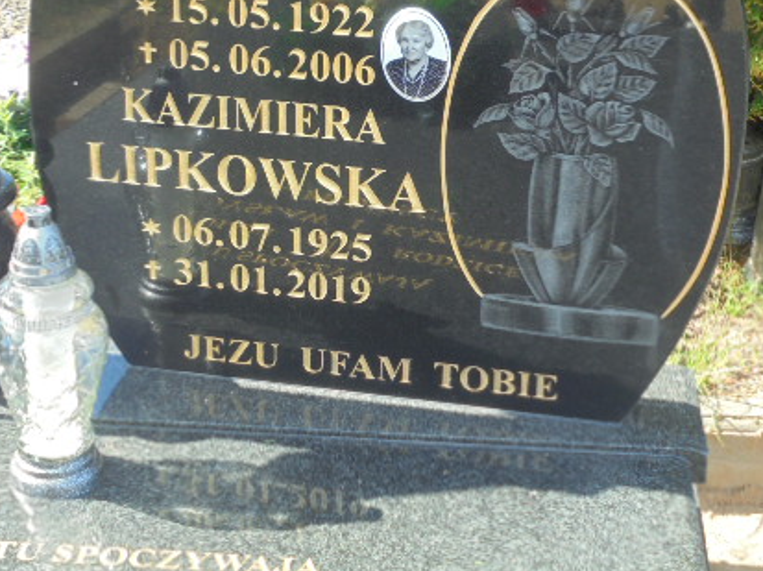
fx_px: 1674
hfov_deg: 25.7
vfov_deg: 19.2
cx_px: 357
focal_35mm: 76
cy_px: 129
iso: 100
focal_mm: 8.9
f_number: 4.8
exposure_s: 1/100
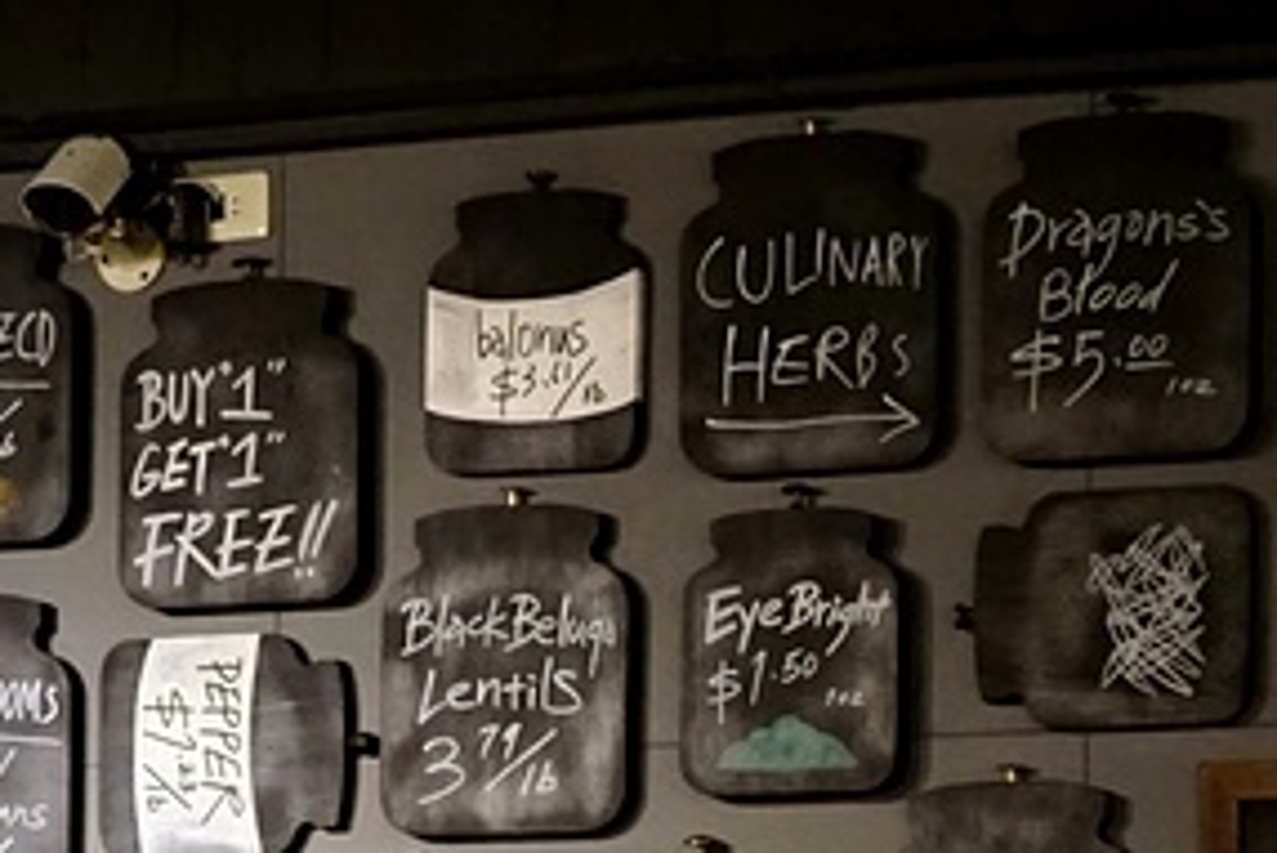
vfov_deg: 8.3
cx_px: 808
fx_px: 5714
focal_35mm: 161
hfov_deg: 12.7
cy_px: 1431
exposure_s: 1/60
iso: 3200
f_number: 4
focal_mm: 30
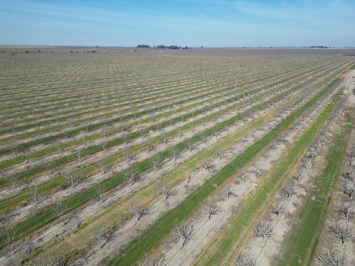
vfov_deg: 56.8
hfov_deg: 71.6
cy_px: 133
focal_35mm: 24
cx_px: 178
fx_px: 246
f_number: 1.7
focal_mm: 6.72
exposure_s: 1/3000
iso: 100
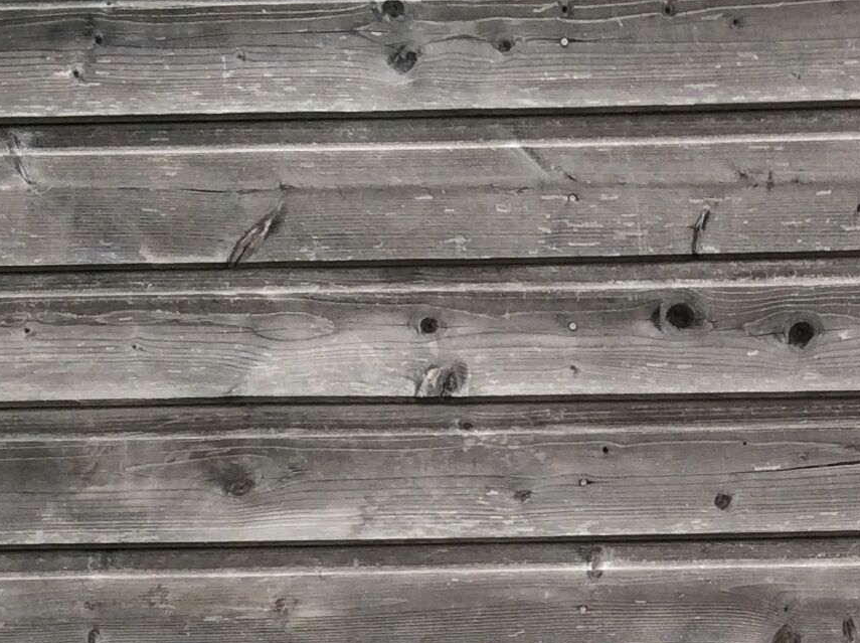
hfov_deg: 20.0
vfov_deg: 14.8
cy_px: 738
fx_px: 2407
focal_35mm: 97
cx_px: 735
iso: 32
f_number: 2.4
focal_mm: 3.3
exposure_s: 1/622
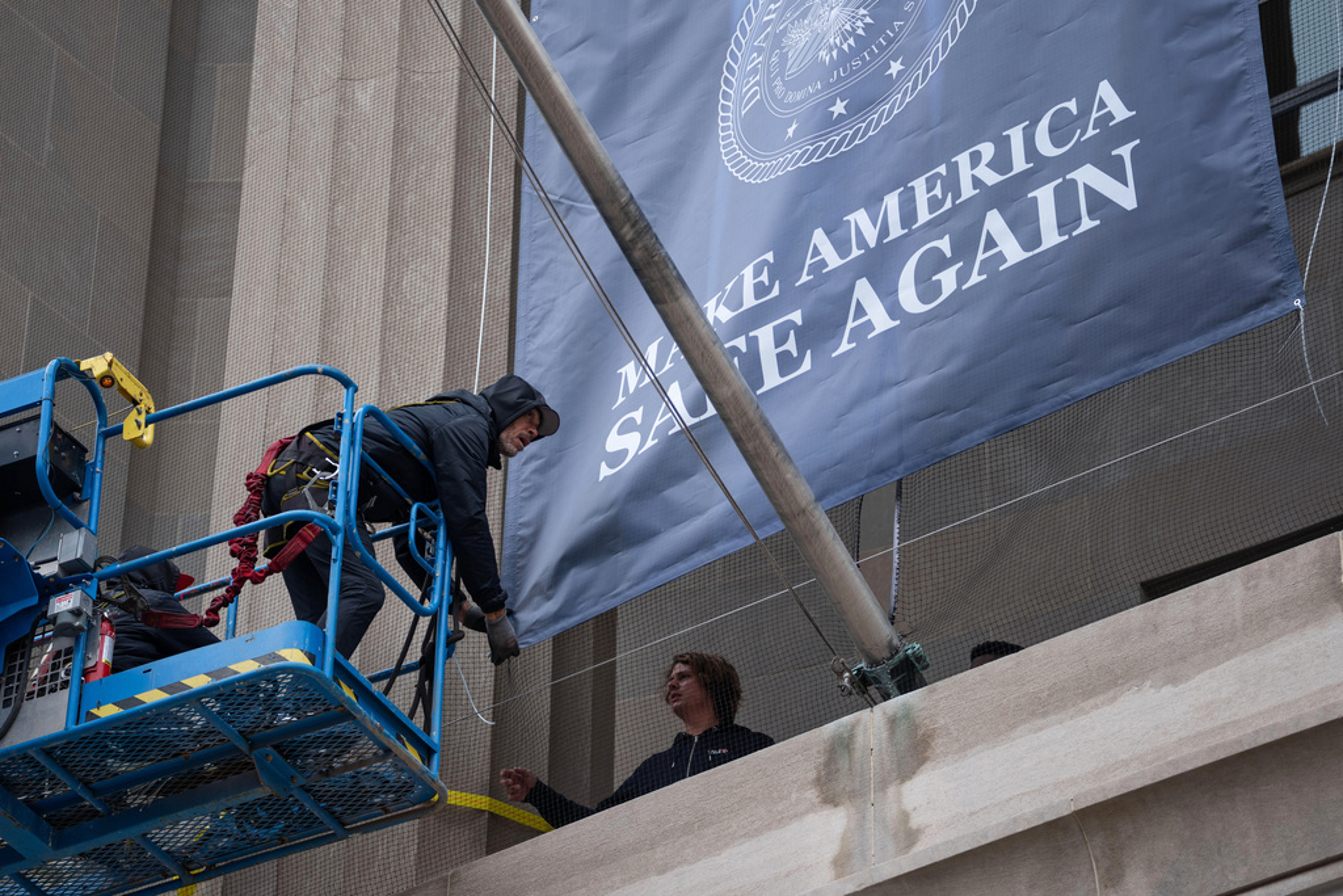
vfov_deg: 9.5
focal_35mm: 144
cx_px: 672
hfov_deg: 14.2
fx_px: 5372
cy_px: 448
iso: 125
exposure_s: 1/250
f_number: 2.8
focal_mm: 144
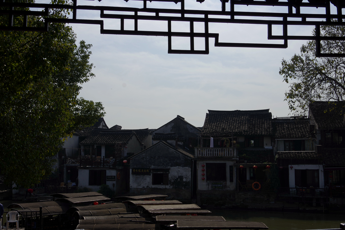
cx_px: 172
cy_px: 115
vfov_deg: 31.8
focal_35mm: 42
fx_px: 402
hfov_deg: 46.4
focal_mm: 28
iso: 100
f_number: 13
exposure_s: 1/500
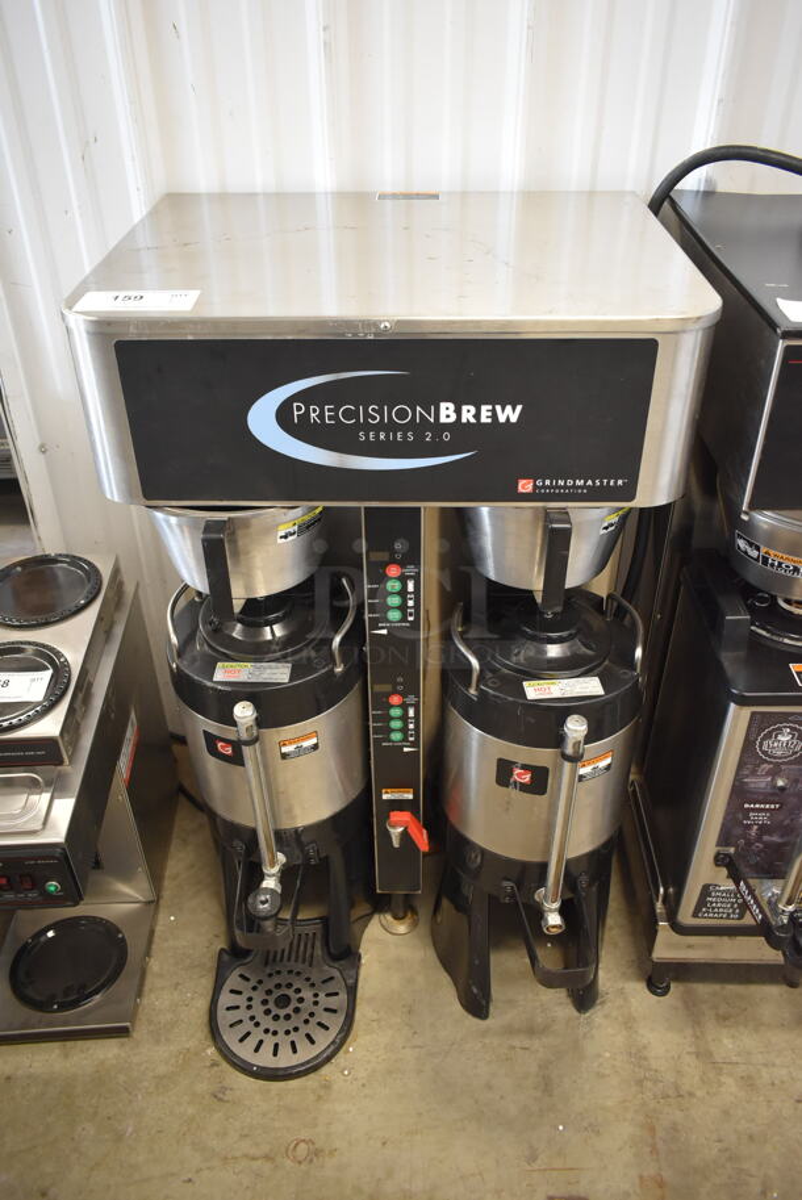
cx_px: 401
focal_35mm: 27
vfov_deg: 67.3
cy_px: 600
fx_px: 901
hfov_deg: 48.0
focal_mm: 18
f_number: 4
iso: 1400
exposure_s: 1/60
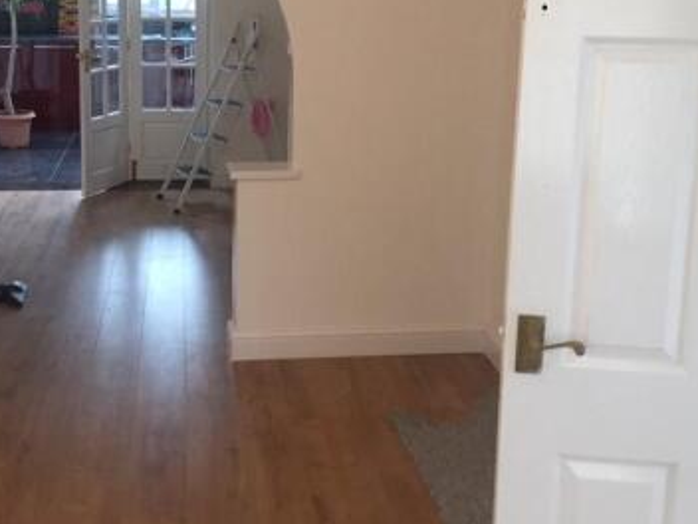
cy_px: 138
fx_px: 968
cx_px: 279
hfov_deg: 39.5
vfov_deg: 29.8
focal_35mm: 48
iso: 160
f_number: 2.2
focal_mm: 4.15
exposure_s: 1/33
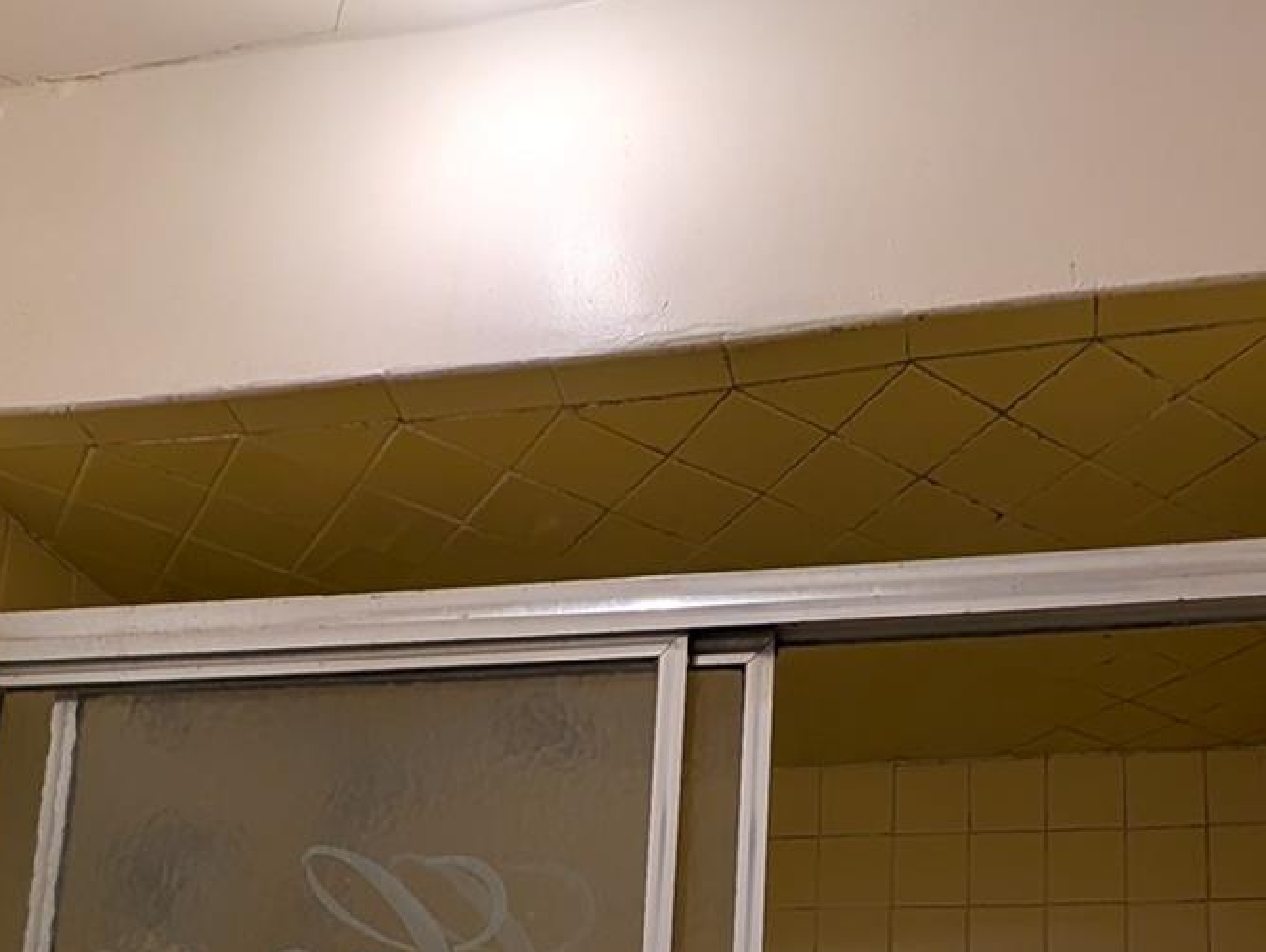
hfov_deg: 49.9
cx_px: 740
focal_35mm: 37
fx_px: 1355
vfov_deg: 33.4
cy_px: 1065
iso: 76
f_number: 1.95
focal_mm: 2.23
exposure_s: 1/120
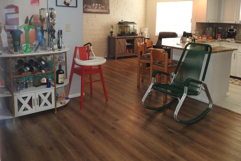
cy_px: 51
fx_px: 221
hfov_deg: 56.9
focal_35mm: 33
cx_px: 140
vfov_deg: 39.4
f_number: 3.3
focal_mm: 4.3
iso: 125
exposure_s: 1/30
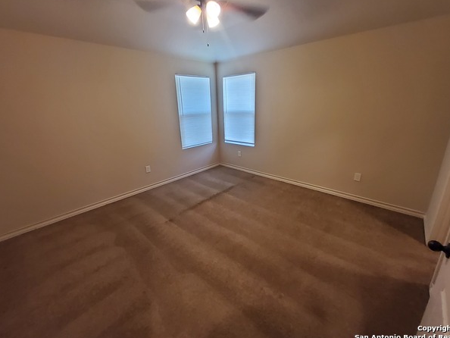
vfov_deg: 85.6
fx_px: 182
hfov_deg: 102.0
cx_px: 236
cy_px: 160
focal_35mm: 14
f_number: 2.2
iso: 200
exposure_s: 1/33
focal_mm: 1.13
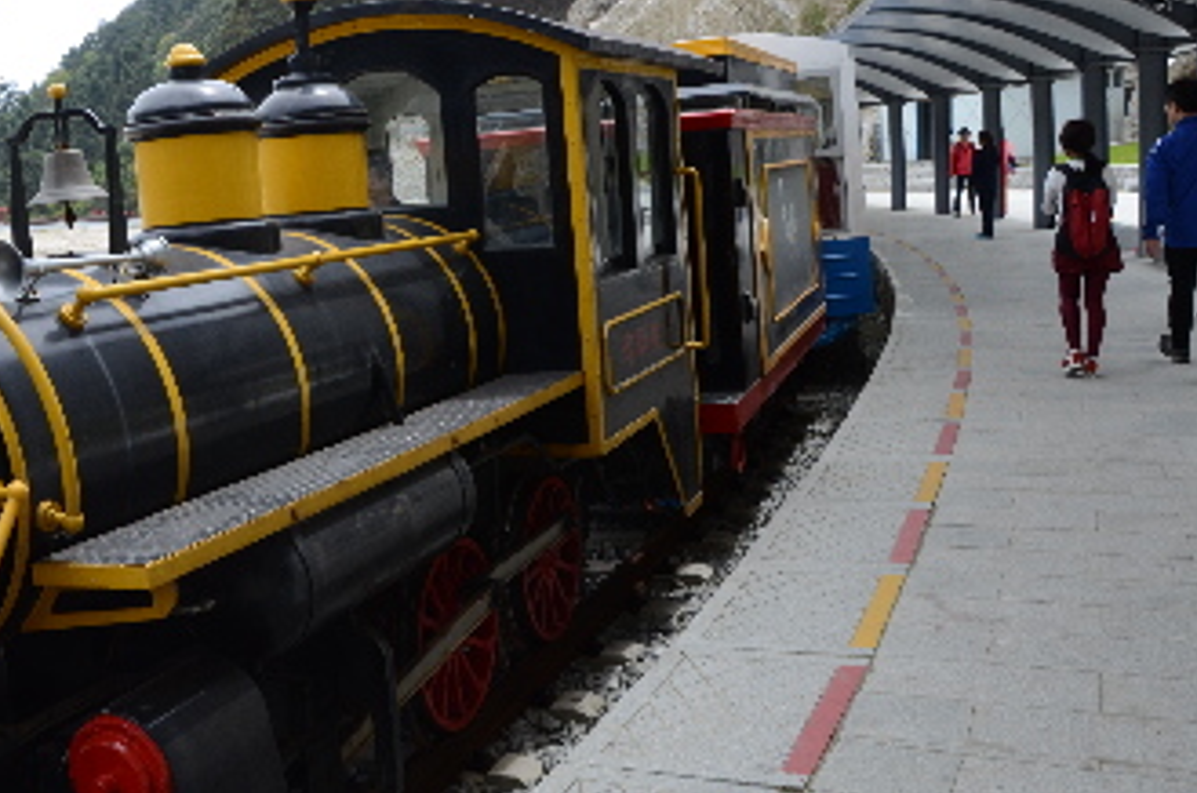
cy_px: 336
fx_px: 1361
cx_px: 404
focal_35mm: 41
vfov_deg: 32.4
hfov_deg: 46.8
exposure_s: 1/320
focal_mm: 18
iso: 400
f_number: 9
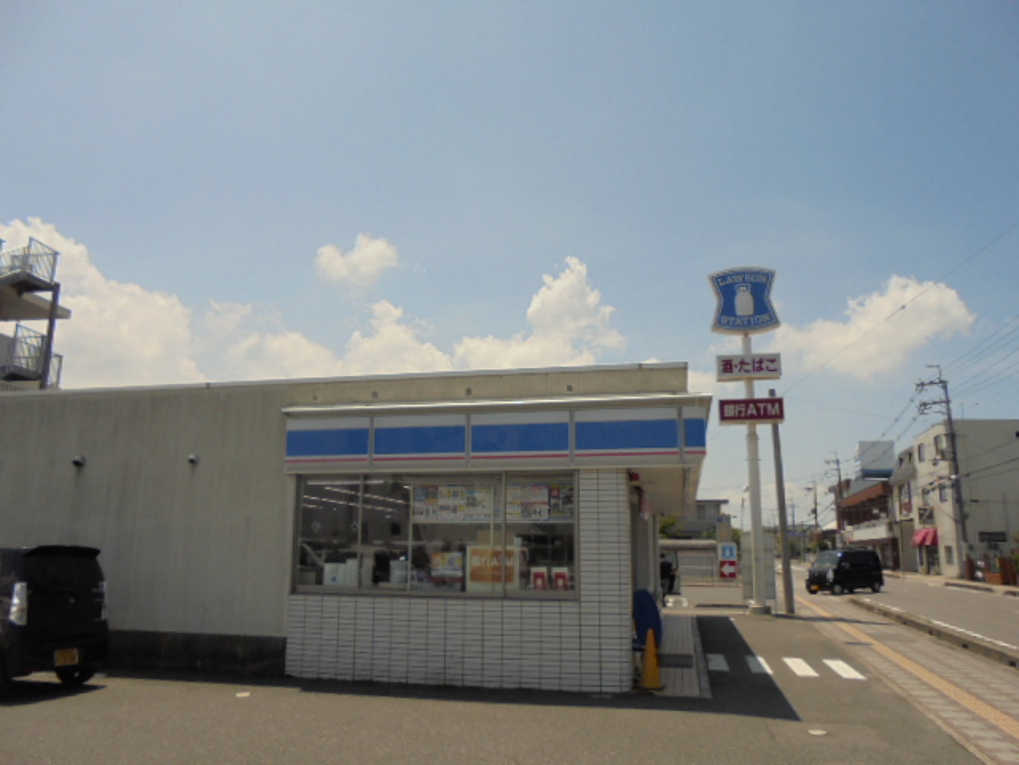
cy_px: 382
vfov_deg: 53.1
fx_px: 765
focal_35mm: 26
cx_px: 510
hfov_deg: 67.3
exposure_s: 1/200
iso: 100
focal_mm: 4.6
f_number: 11.5
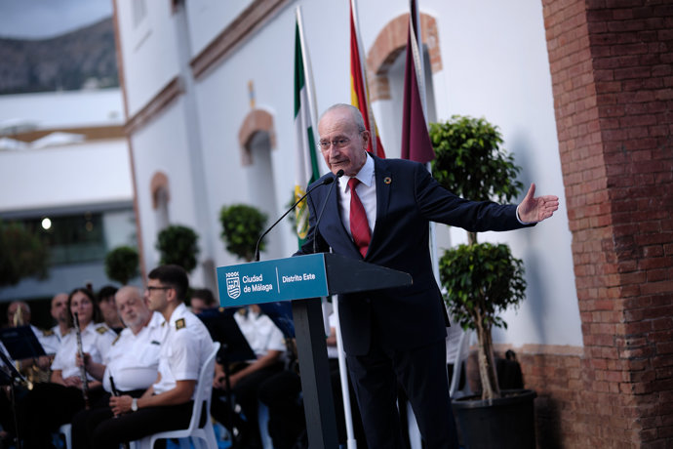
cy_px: 224
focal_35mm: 84
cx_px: 336
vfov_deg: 16.3
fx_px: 1570
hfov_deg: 24.2
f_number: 1.2
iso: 160
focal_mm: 56
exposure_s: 1/500
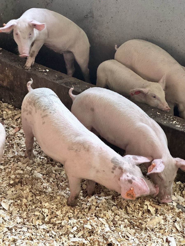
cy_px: 123
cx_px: 92
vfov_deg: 25.3
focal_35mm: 77
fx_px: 549
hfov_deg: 19.1
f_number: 2.8
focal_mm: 9
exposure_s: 1/60
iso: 320
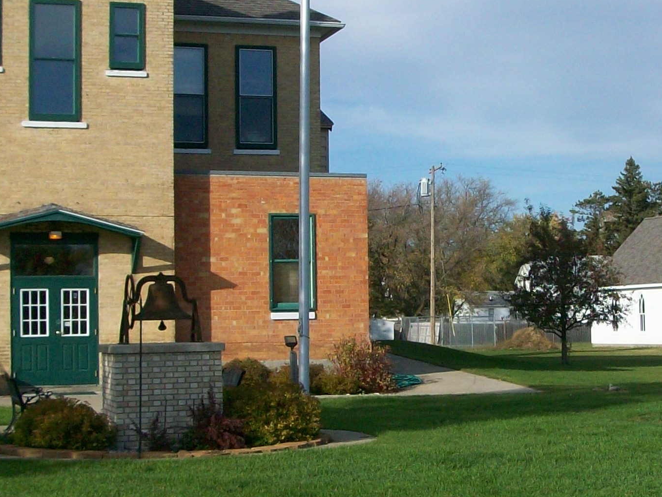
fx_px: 1473
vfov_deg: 19.1
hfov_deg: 25.1
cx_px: 471
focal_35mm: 77
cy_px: 200
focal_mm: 5.7
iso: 80
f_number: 5.5
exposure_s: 1/452
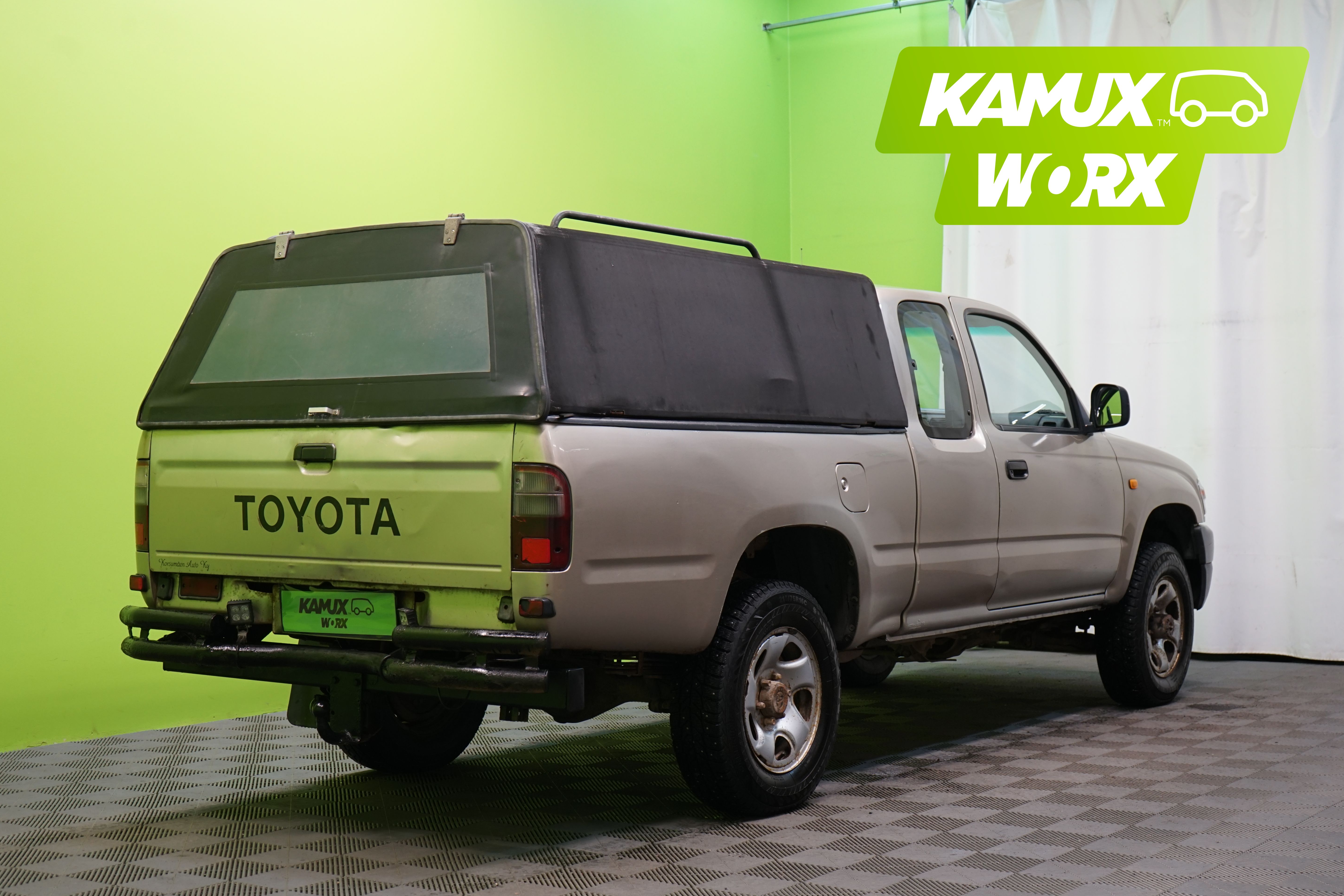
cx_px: 672
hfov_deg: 39.6
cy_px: 462
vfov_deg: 27.0
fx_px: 1867
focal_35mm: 50
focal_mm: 48
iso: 640
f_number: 5.6
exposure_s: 1/50
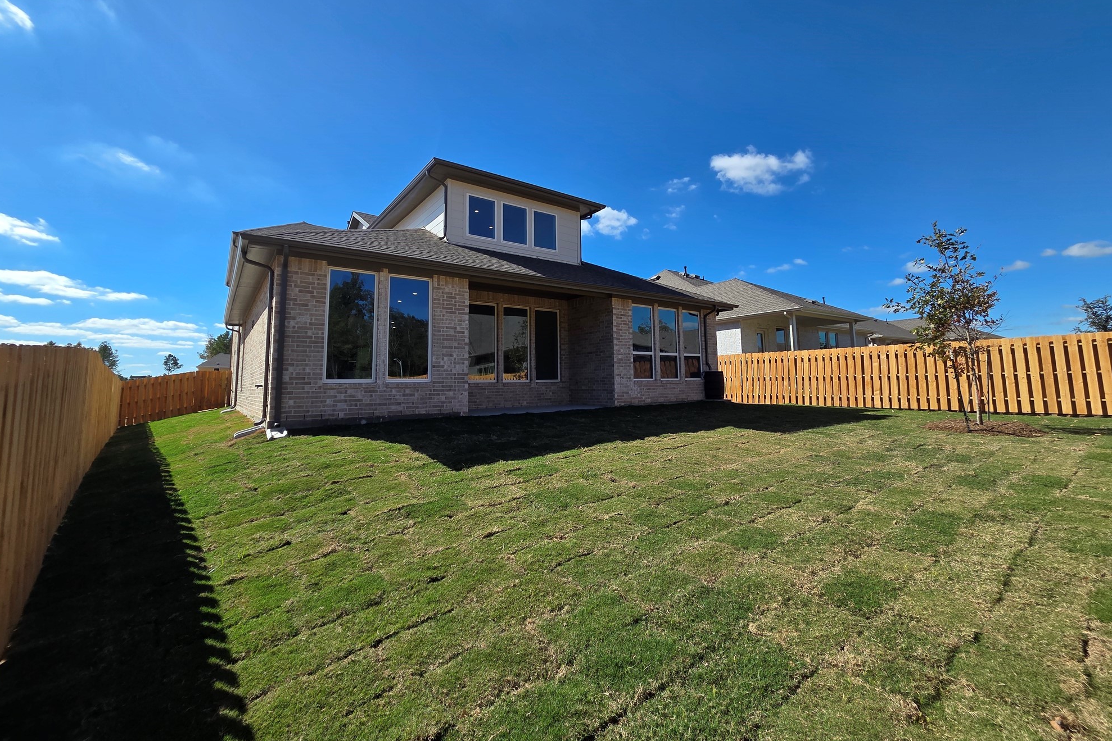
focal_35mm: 14
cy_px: 336
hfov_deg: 104.2
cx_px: 561
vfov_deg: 81.0
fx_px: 432
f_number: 2.2
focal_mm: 2.2
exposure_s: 1/2228
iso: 50
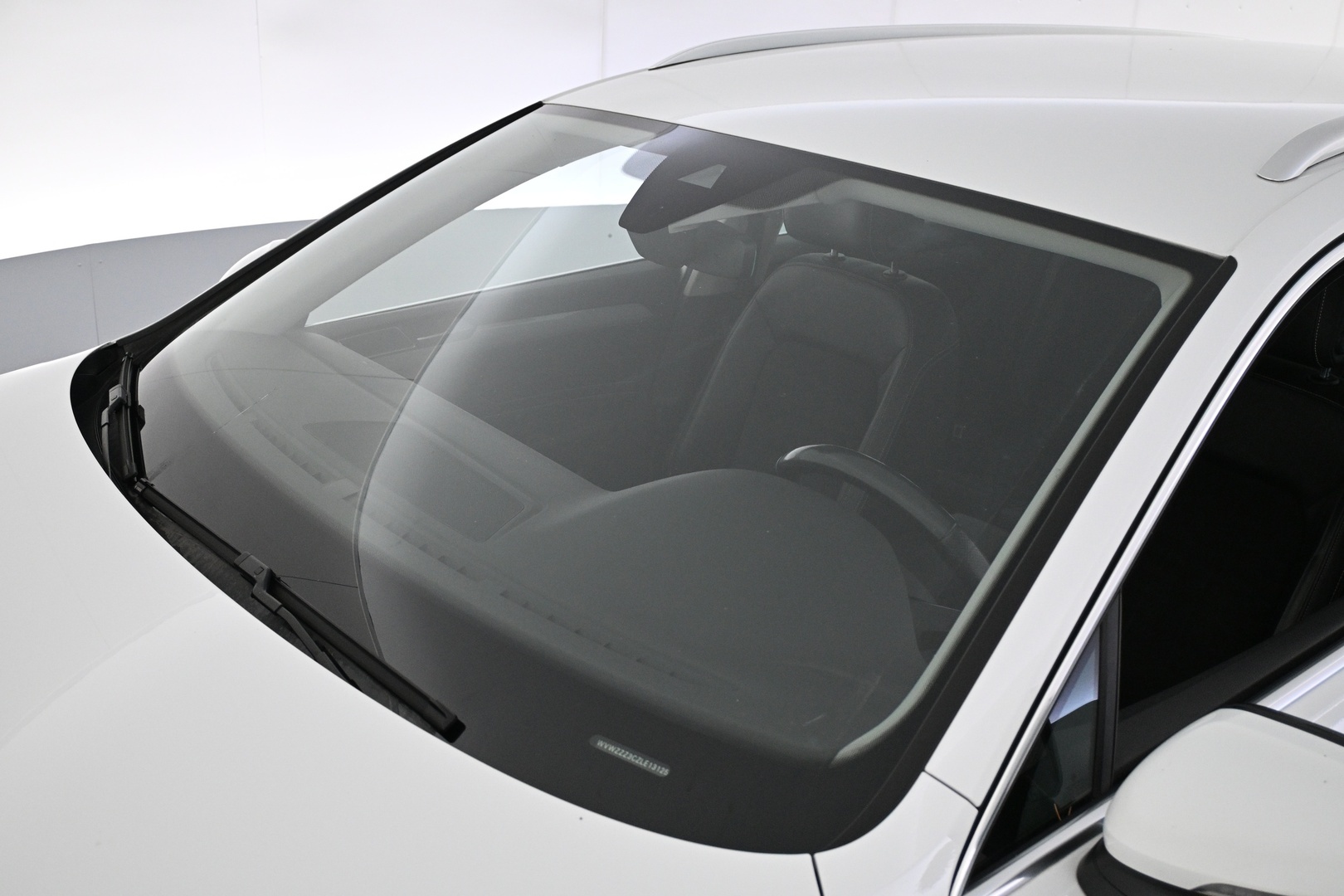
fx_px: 1344
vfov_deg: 36.9
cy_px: 448
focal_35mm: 36
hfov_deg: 53.1
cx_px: 672
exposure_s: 1/125
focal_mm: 24
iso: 1600
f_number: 4.2
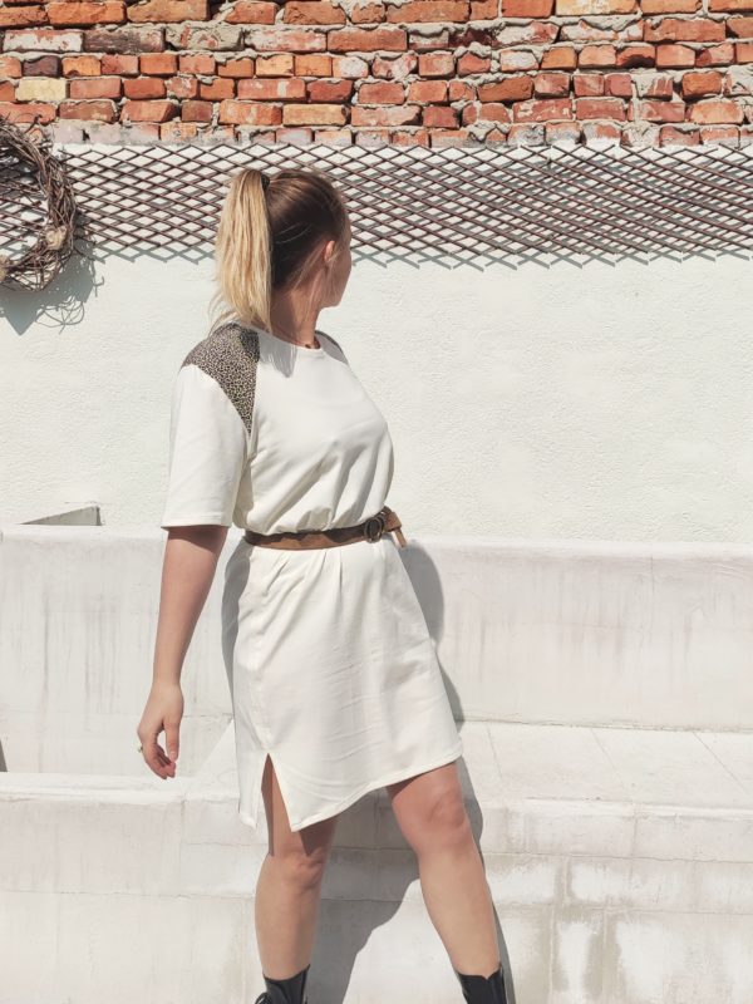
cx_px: 376
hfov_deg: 53.1
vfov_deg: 67.3
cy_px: 502
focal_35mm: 26
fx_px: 754
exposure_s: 1/4549
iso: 112
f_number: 1.75
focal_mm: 4.77
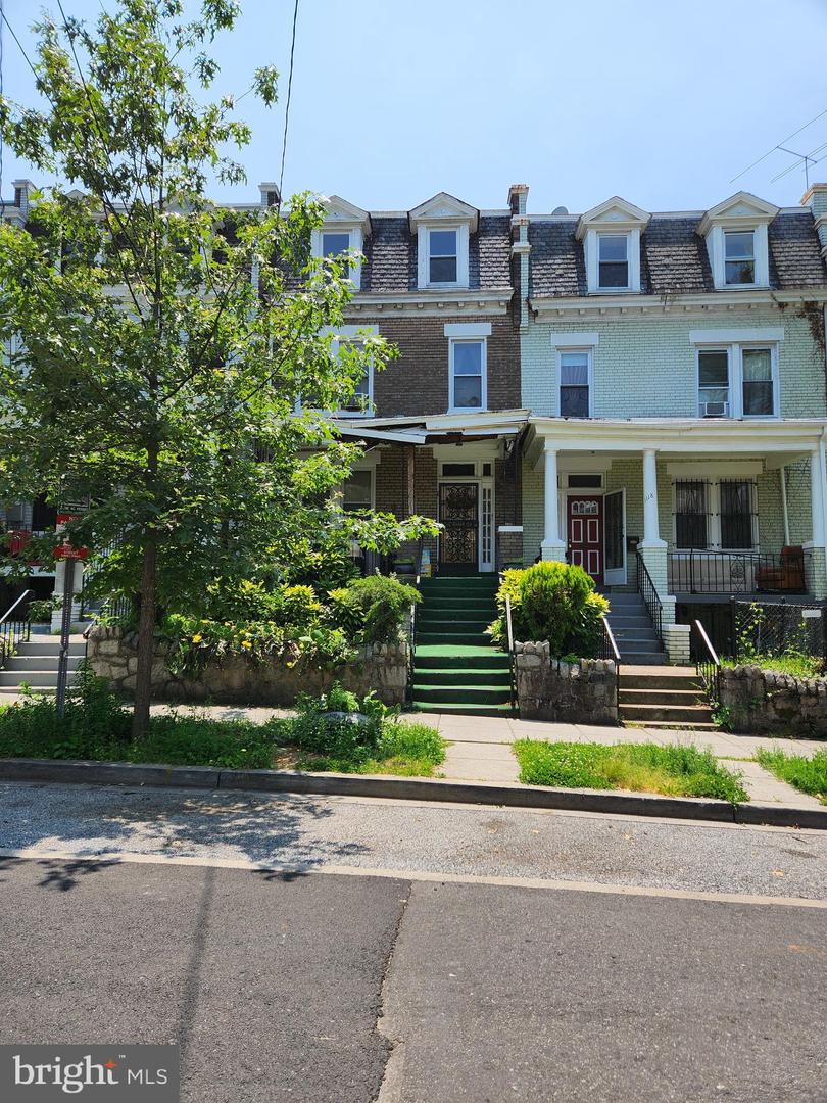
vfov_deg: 73.9
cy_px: 552
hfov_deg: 58.9
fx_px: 733
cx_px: 414
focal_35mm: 23
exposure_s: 1/1606
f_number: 1.8
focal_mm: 5.4
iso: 20
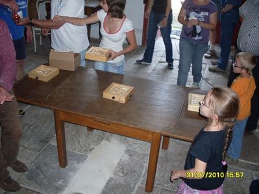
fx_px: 284
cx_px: 130
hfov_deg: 49.0
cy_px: 97
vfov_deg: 37.7
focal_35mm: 38
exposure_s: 1/45
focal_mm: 6.3
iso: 160
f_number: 2.8
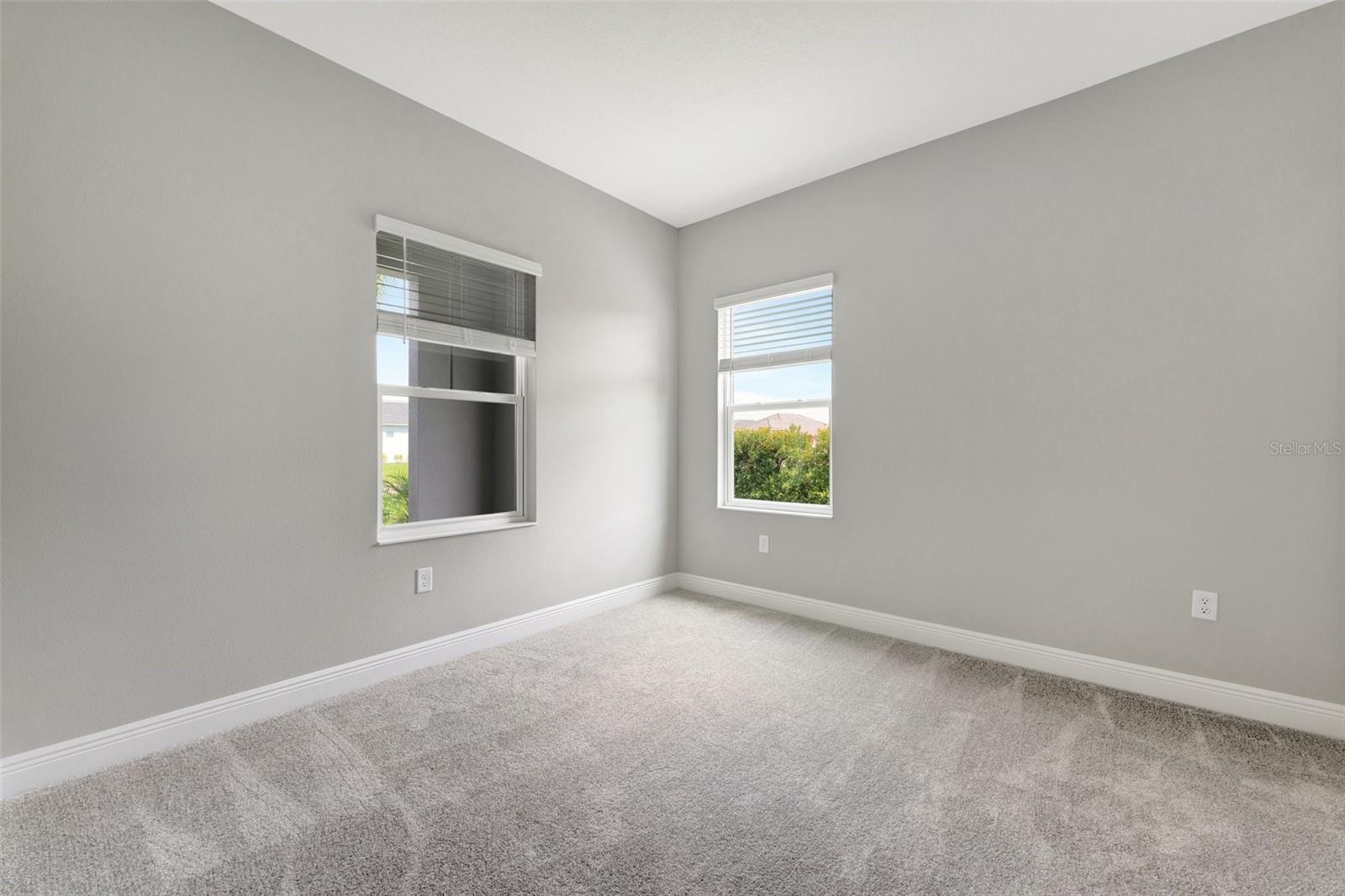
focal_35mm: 14
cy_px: 448
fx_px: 523
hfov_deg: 104.3
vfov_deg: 81.2
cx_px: 672
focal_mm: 14
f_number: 6.3
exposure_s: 1/80
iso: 400
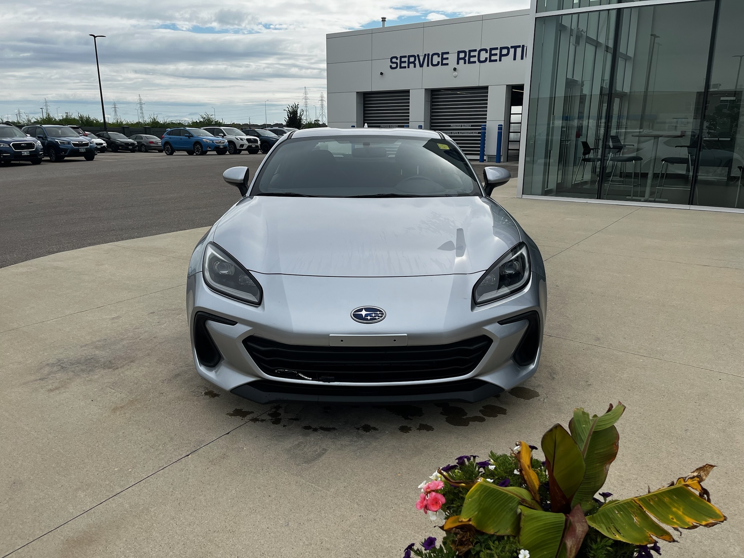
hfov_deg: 67.3
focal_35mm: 26
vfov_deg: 53.1
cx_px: 372
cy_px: 279
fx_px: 559
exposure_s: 1/3623
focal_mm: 5.1
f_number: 1.6
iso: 50
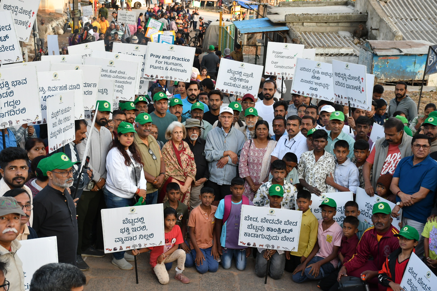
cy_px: 146
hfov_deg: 33.4
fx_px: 728
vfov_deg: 22.6
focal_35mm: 60
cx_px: 218
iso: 500
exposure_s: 1/200
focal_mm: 40
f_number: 5.6
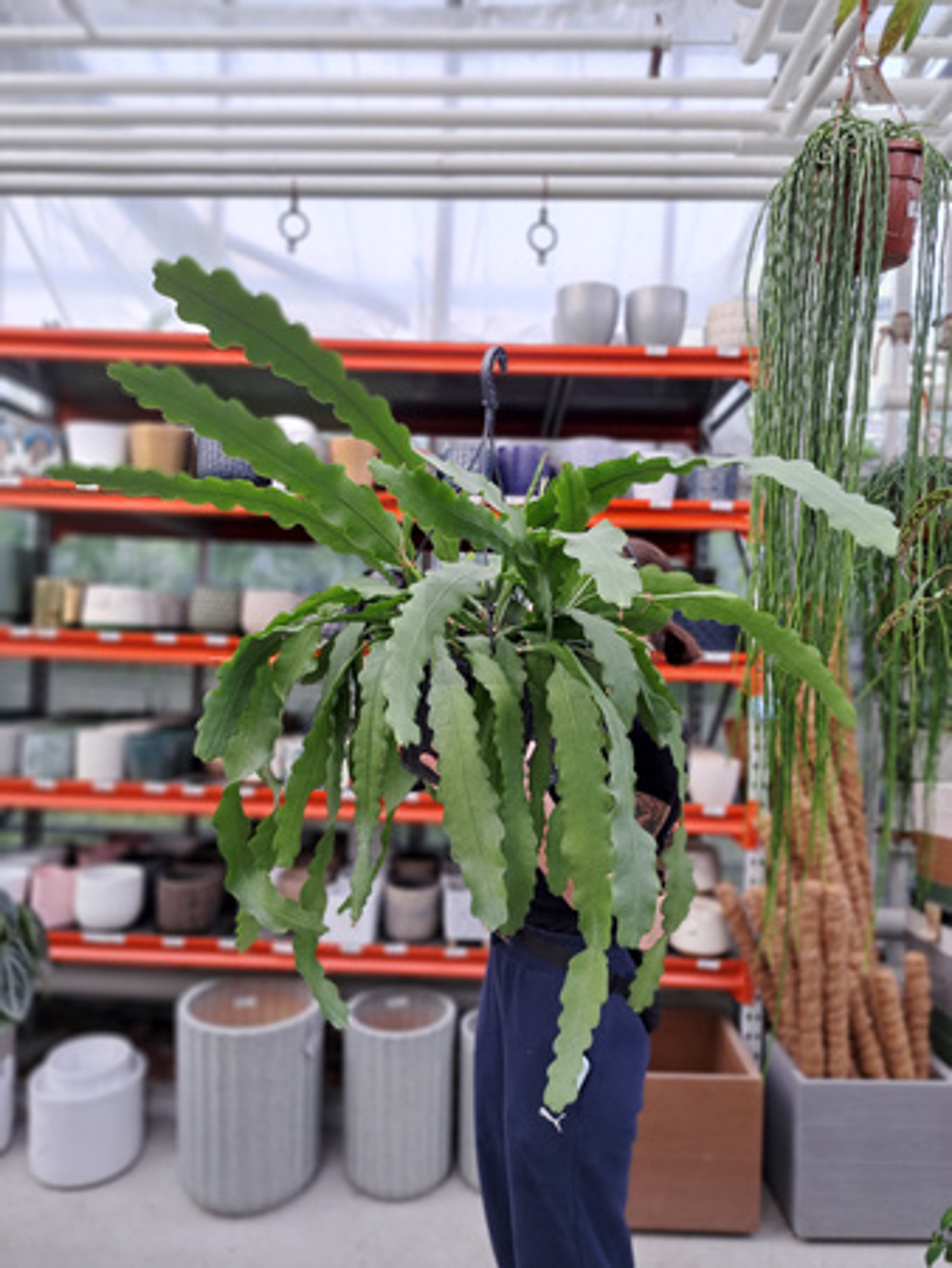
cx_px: 476
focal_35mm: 24
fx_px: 879
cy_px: 634
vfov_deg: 71.6
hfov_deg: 56.9
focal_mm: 5.23
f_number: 1.8
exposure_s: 1/50
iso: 50
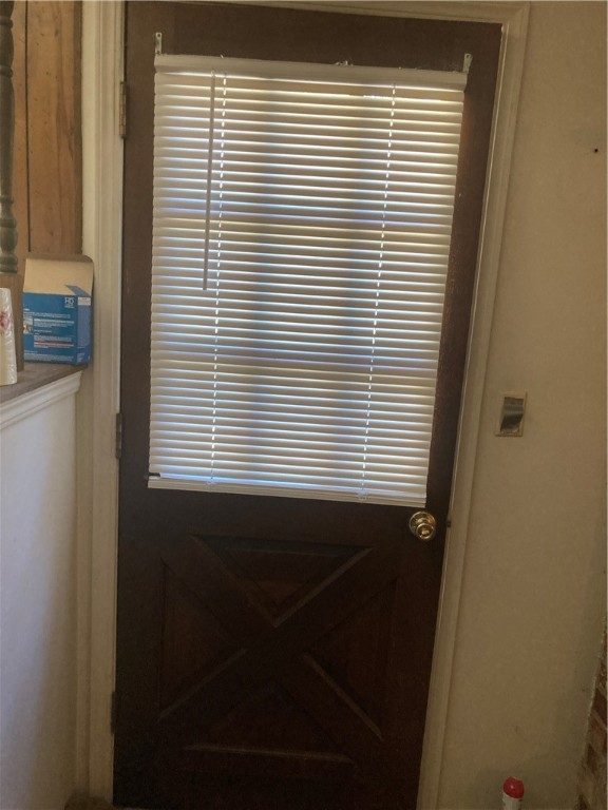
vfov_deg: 63.4
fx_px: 656
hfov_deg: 49.7
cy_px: 405
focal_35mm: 28
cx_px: 304
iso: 250
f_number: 1.8
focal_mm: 3.99
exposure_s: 1/60
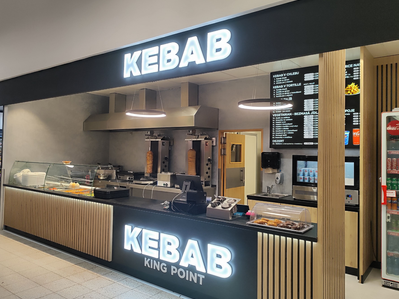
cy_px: 144
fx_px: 311
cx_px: 188
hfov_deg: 65.3
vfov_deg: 51.3
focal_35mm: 27
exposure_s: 1/100
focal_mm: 5.89
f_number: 1.89
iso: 124
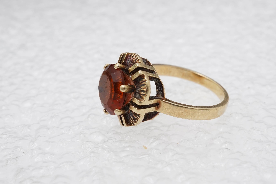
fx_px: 383
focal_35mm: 50
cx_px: 149
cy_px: 93
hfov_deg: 39.6
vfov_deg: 27.0
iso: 500
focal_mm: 30
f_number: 22
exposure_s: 1/125
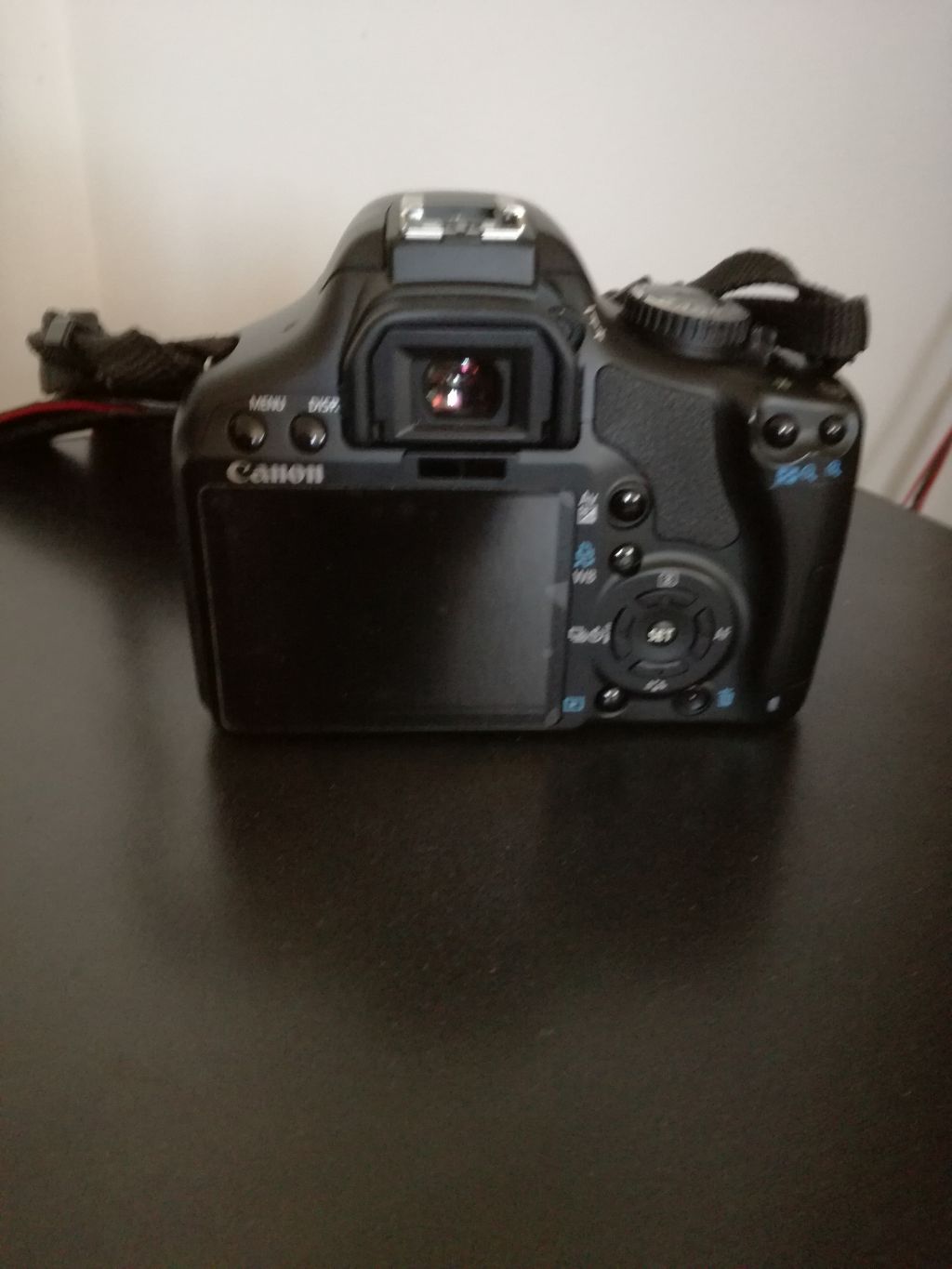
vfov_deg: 65.3
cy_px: 634
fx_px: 990
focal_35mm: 27
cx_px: 476
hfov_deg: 51.4
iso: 500
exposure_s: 1/20
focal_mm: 3.79
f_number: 2
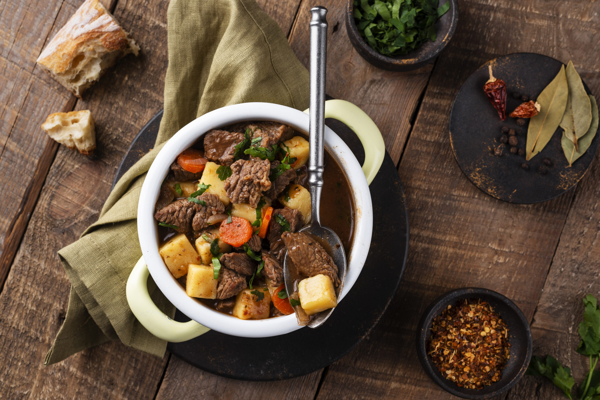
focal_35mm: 50
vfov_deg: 27.0
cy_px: 200
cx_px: 300
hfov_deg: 39.6
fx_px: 834
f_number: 9
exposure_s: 1/100
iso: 100
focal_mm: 50
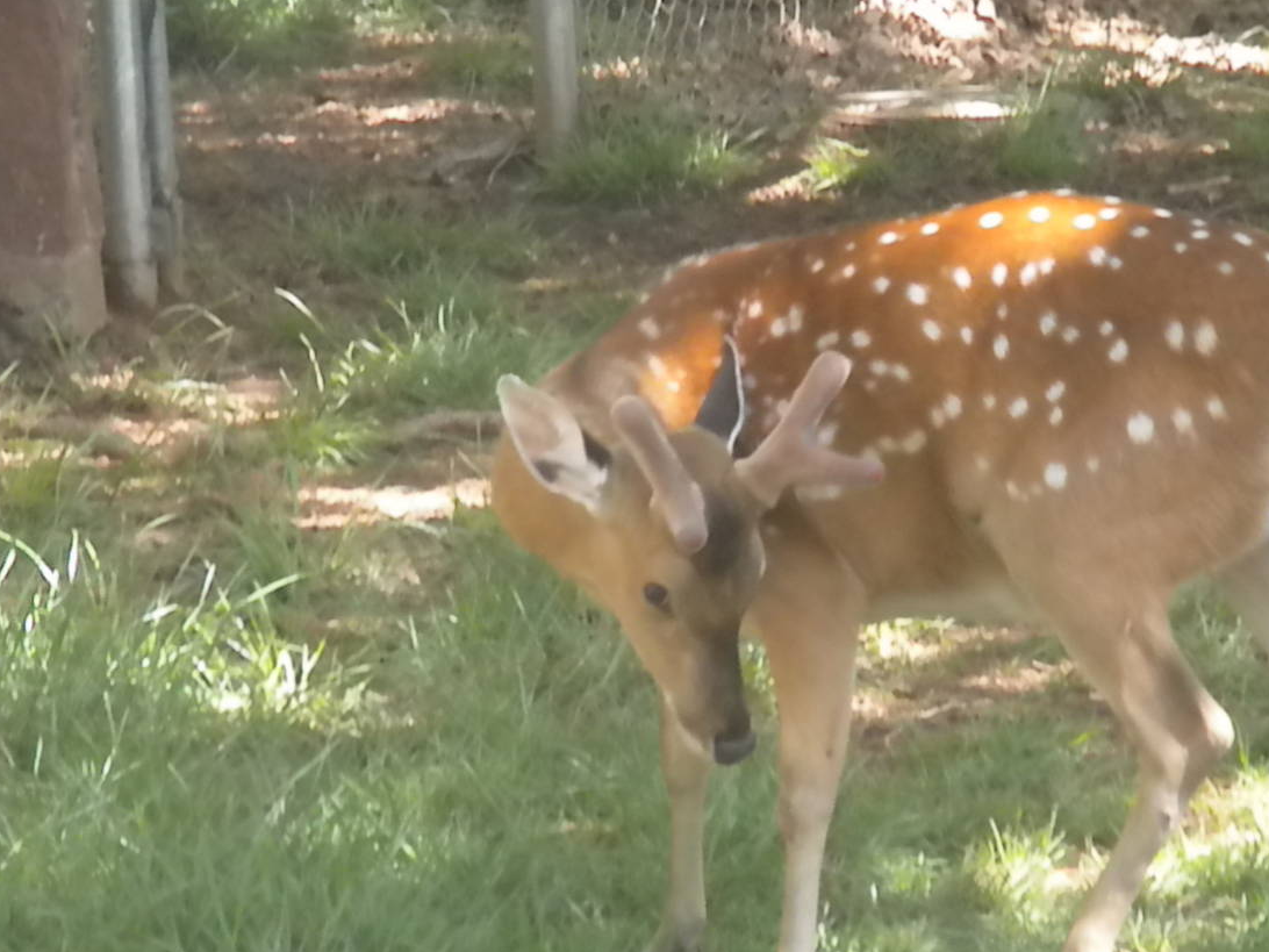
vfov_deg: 3.9
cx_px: 696
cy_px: 611
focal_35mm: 381
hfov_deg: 5.2
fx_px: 13967
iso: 640
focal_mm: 46.2
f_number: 5.3
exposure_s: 1/175
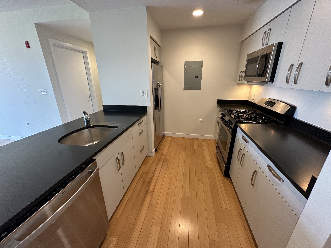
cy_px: 124
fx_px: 134
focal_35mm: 14
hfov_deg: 102.1
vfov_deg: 85.7
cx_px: 166
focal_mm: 2.22
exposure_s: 1/60
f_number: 2.2
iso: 250
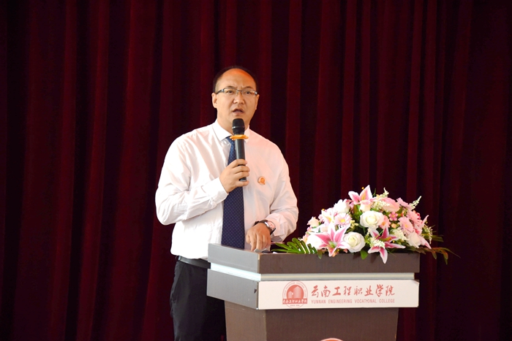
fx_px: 2134
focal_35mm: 150
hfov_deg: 13.7
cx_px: 256
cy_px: 170
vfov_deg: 9.2
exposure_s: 1/80
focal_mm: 150
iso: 2000
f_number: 5.6
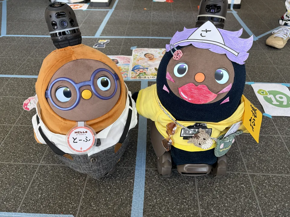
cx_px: 145
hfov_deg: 67.3
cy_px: 108
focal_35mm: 26
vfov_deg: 53.1
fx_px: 218
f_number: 1.6
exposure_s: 1/60
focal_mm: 5.96
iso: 160
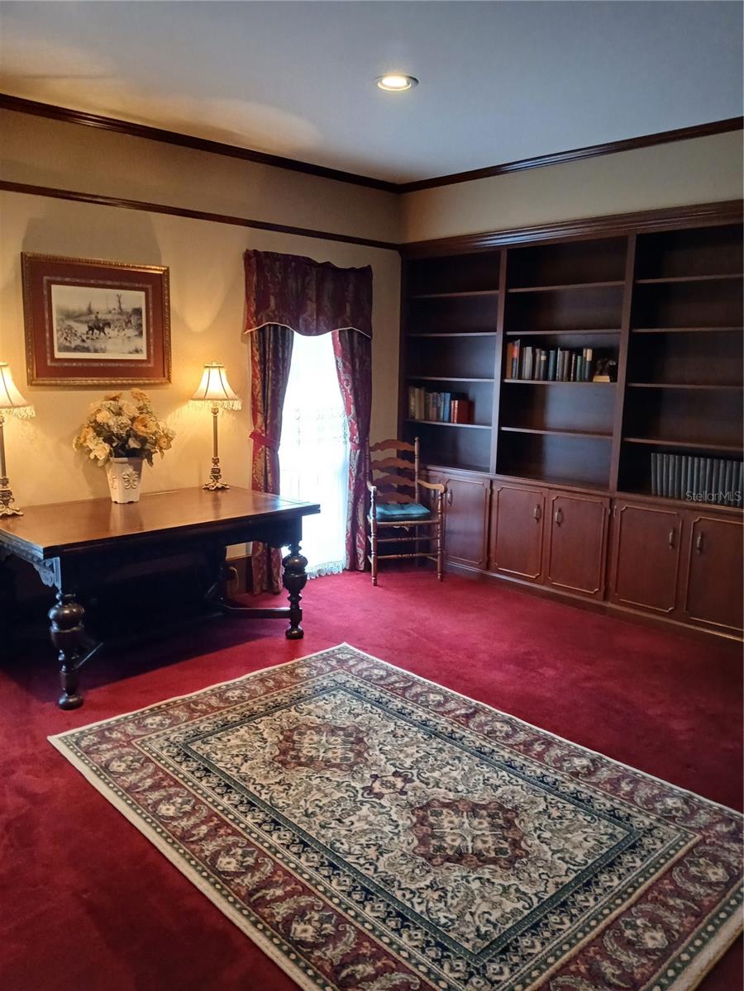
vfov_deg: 67.3
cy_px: 496
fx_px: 745
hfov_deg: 53.1
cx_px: 372
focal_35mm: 26
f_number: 1.8
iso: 400
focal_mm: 3.98
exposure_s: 1/24
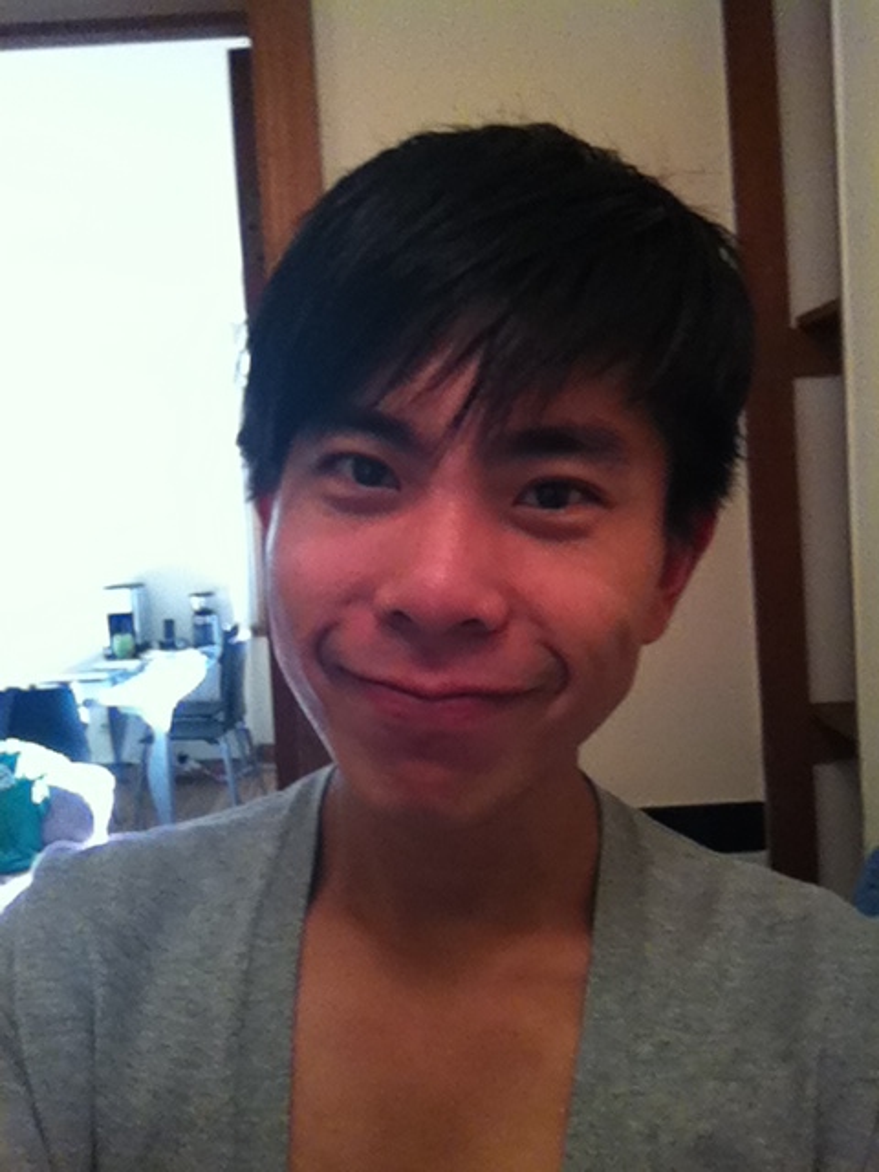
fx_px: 1185
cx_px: 440
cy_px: 586
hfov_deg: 40.7
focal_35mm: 35
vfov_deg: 52.6
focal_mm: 3.85
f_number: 2.4
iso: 160
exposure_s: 1/60
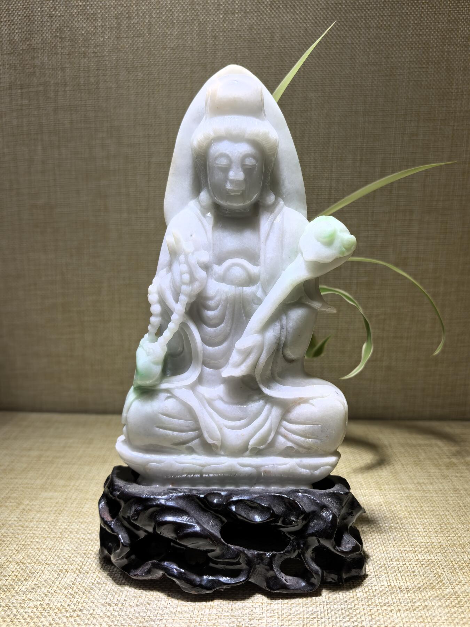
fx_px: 489
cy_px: 314
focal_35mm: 27
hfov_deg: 51.4
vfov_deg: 65.3
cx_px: 235
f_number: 2
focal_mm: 6.98
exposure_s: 1/116
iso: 50
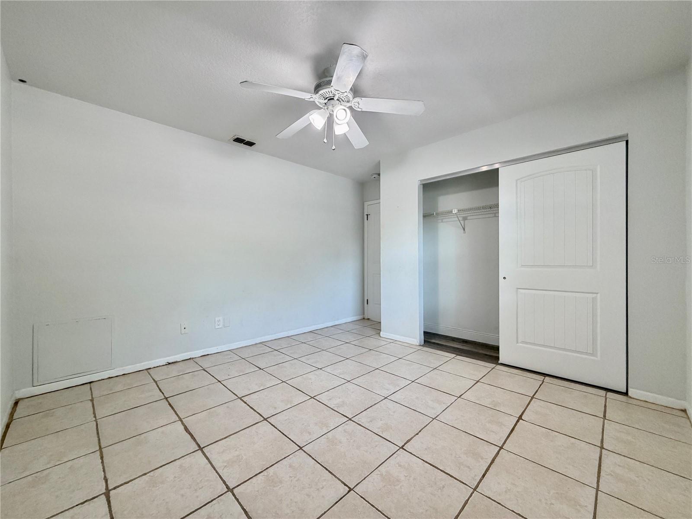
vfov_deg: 85.7
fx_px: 280
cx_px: 346
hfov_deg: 102.1
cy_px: 260
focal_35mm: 14
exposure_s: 1/115
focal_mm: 2.22
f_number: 2.2
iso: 320
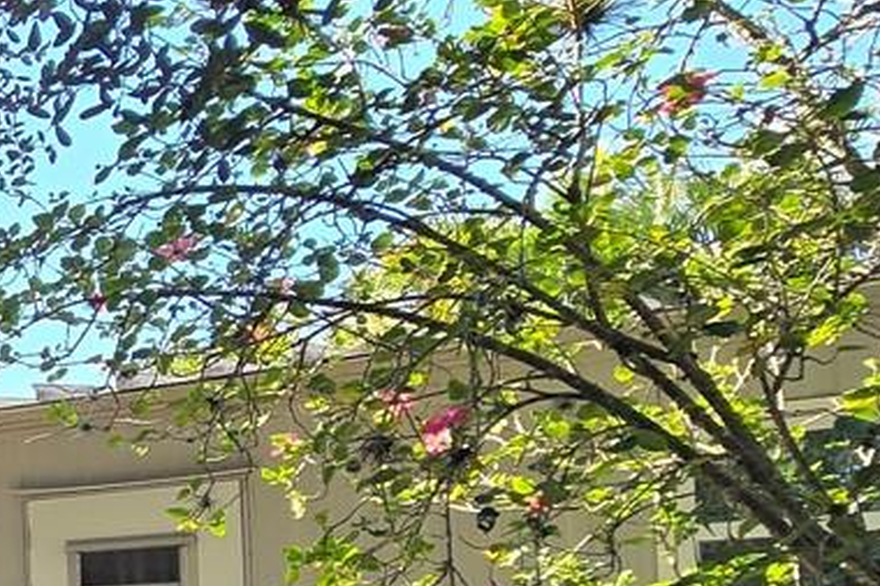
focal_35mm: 57
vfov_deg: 22.5
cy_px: 630
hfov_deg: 21.3
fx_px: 1393
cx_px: -739
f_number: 2.2
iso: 50
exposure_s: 1/493
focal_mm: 2.2
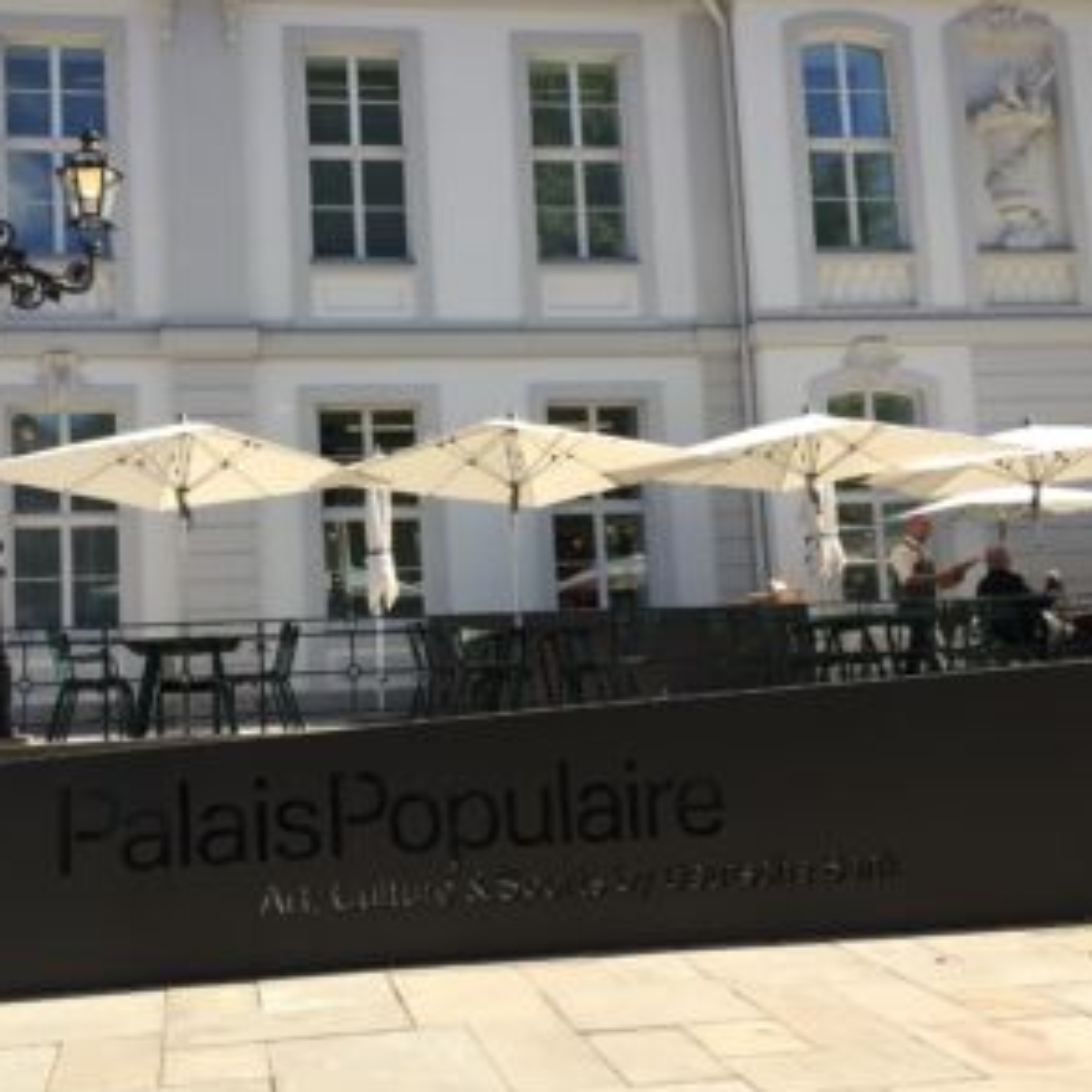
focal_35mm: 35
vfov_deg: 47.2
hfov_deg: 46.5
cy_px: 555
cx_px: 369
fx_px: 1249
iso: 32
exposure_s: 1/1014
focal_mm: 4.15
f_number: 2.2
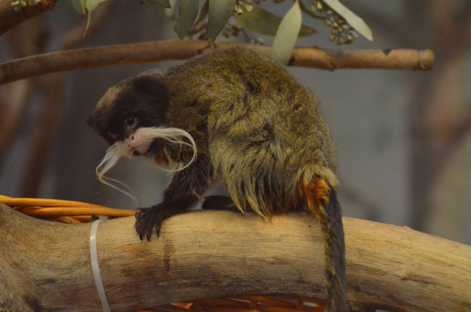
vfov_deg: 6.8
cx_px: 236
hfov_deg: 10.2
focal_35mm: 202
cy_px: 156
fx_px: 2644
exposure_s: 1/320
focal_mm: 135
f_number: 4.2
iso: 3200
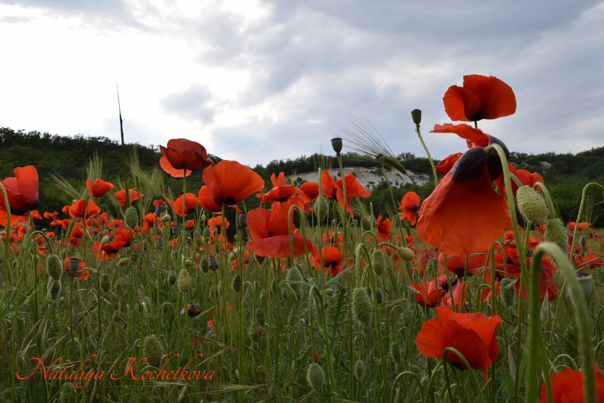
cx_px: 302
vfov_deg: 38.4
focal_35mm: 34
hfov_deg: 55.1
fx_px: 579
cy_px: 202
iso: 200
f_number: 22
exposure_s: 1/80
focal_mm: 23
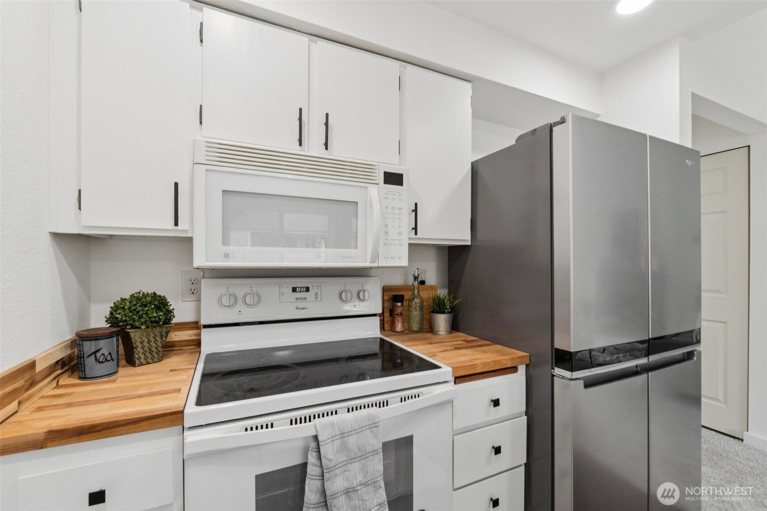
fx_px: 320
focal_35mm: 15
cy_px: 256
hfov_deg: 100.4
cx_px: 384
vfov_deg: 77.3
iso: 250
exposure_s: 1/8
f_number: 9
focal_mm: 10
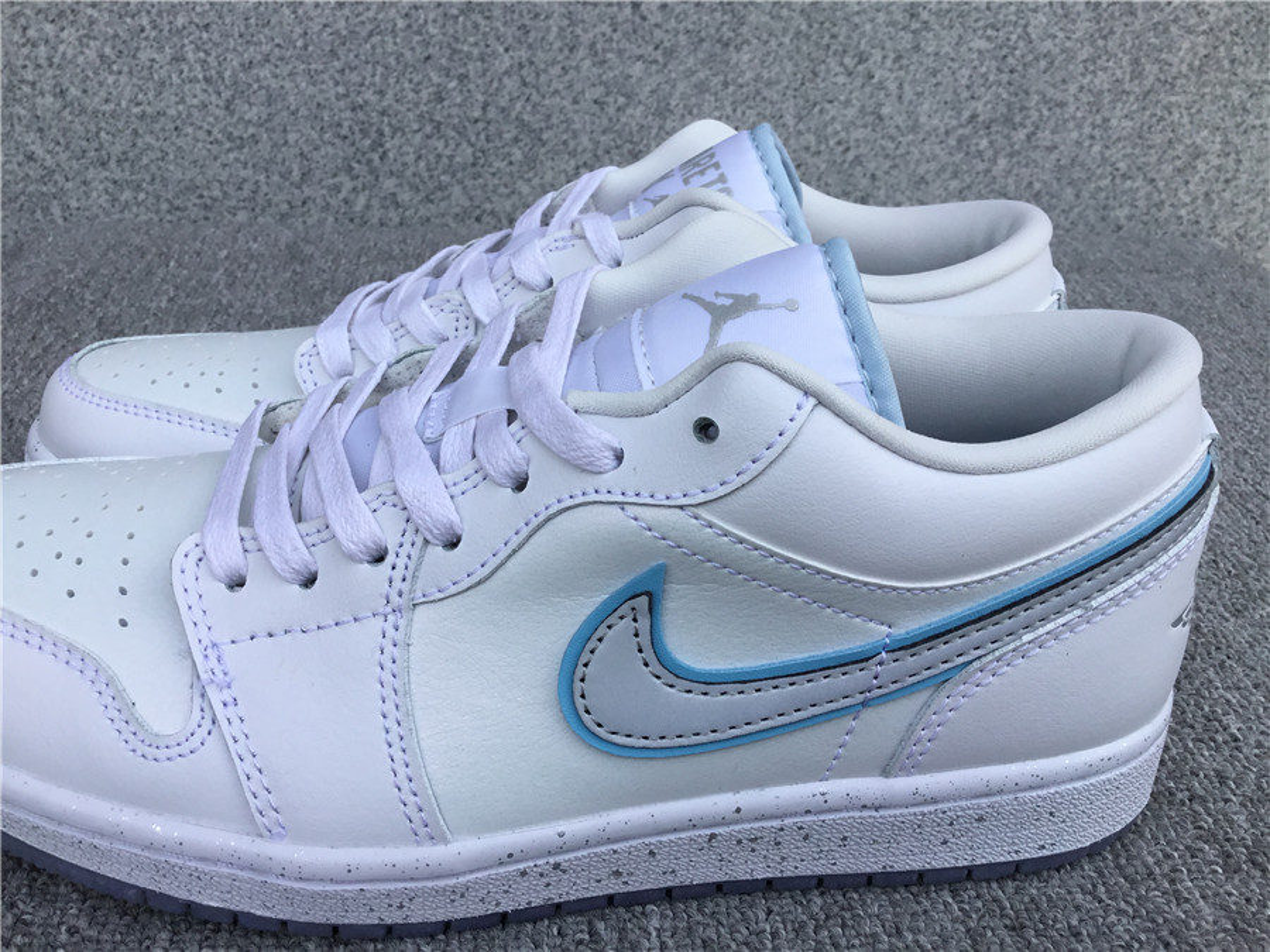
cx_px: 635
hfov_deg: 58.4
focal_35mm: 31
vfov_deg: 45.4
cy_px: 476
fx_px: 1137
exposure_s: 1/673
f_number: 2.4
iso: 25
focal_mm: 3.3
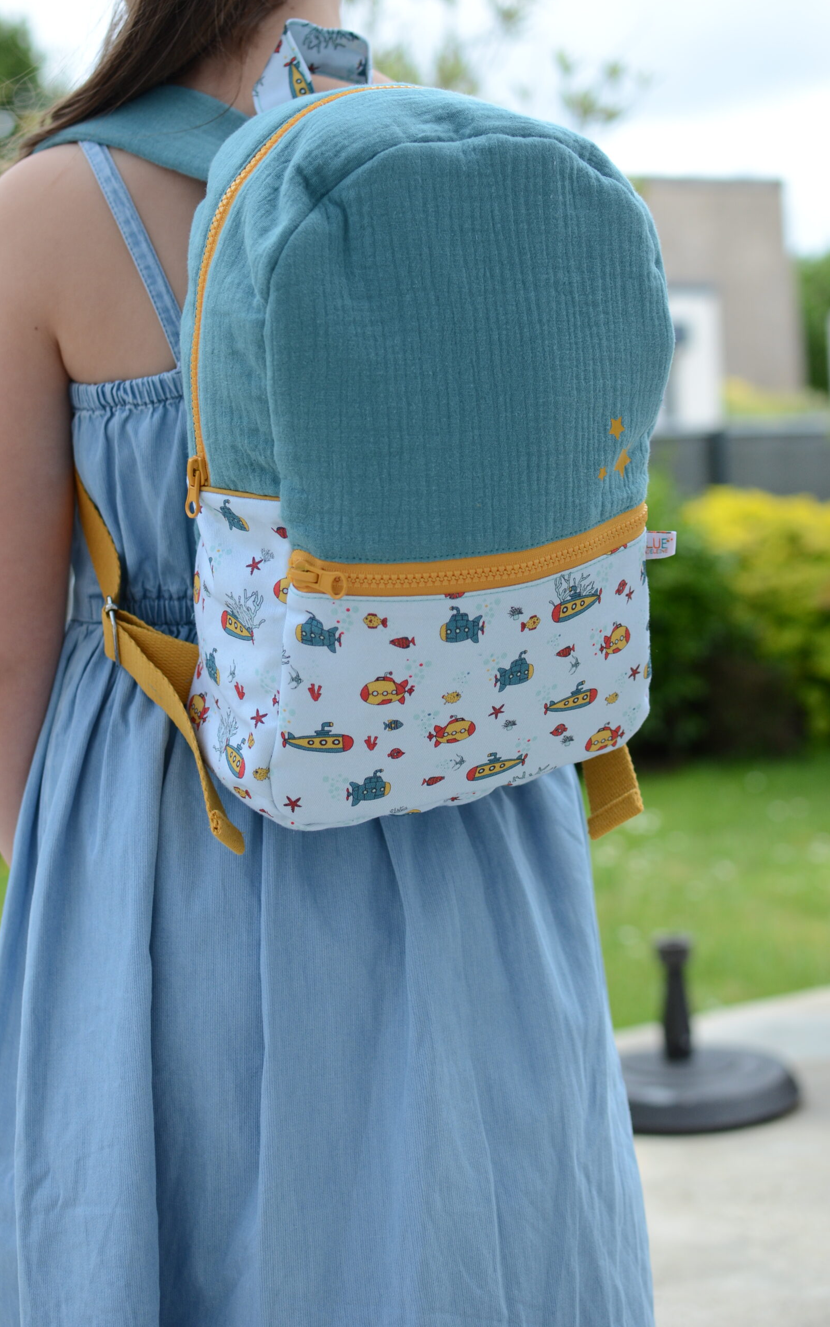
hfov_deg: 24.2
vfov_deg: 37.8
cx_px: 431
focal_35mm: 54
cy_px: 663
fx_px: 1937
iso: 320
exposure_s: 1/2000
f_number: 2.8
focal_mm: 35
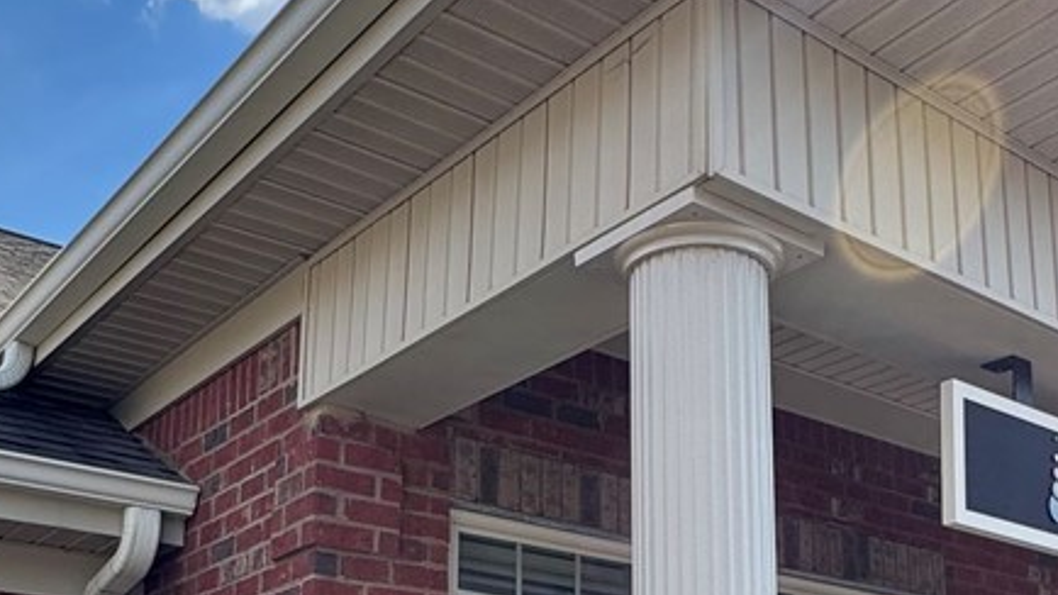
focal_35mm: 36
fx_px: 1010
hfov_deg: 54.9
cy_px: 478
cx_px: 629
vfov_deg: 31.9
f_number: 2.2
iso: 40
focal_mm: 2.22
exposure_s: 1/664
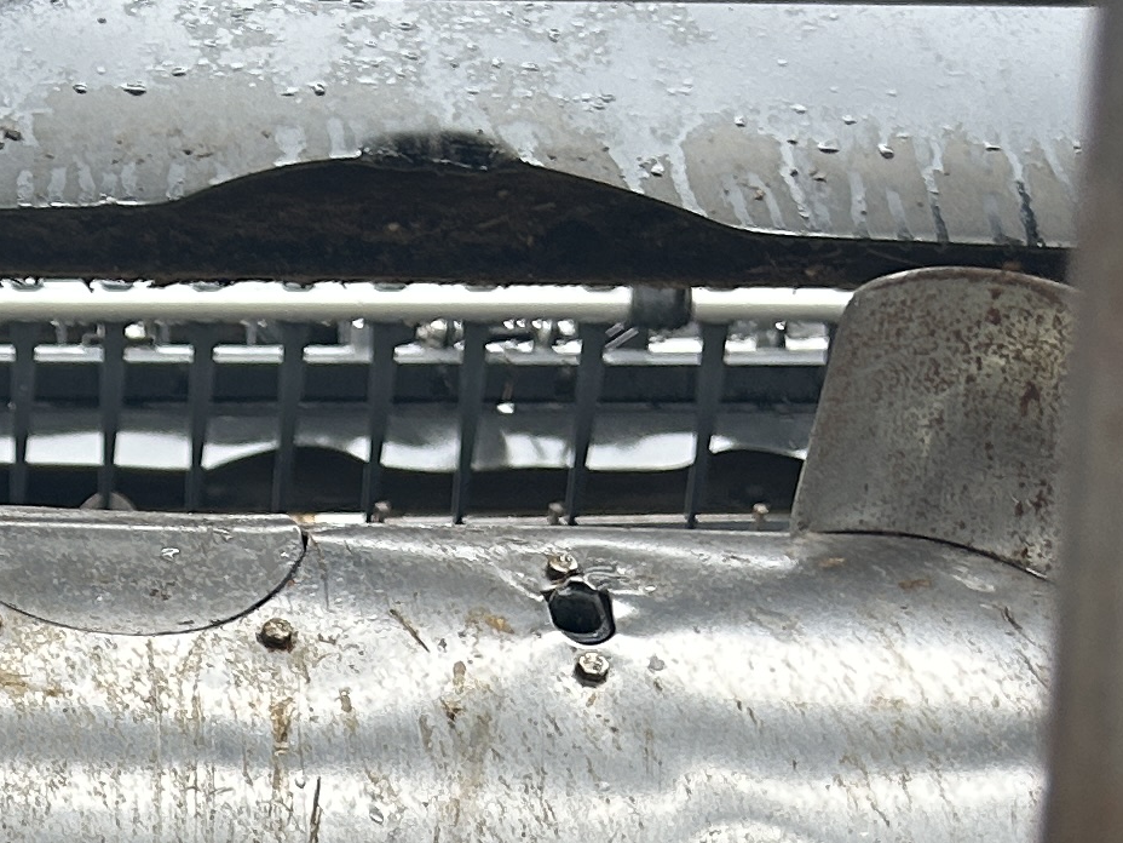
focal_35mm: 113
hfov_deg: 16.5
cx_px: -295
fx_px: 3666
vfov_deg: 12.5
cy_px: 1249
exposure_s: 1/121
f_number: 1.5
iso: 50
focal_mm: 5.7
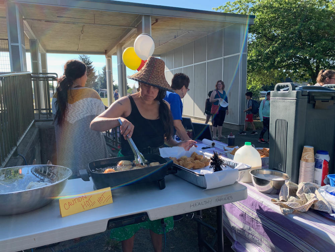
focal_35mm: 26
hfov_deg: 67.3
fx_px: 252
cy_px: 126
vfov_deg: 53.1
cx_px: 168
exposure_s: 1/561
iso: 25
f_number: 1.8
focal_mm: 4.25
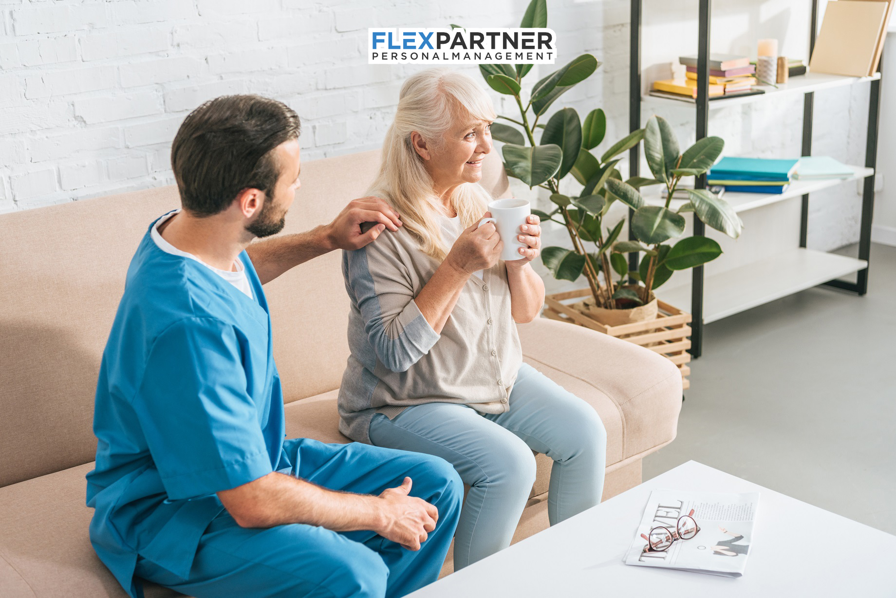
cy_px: 299
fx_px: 1245
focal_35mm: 50
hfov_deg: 39.6
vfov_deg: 27.0
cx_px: 448
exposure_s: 1/200
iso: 200
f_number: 3.5
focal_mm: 50
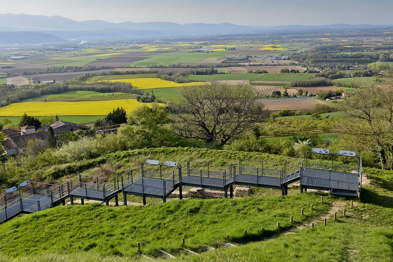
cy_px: 131
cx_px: 196
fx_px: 393
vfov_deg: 36.9
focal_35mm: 36
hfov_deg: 53.1
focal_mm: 24
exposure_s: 1/800
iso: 500
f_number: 6.3
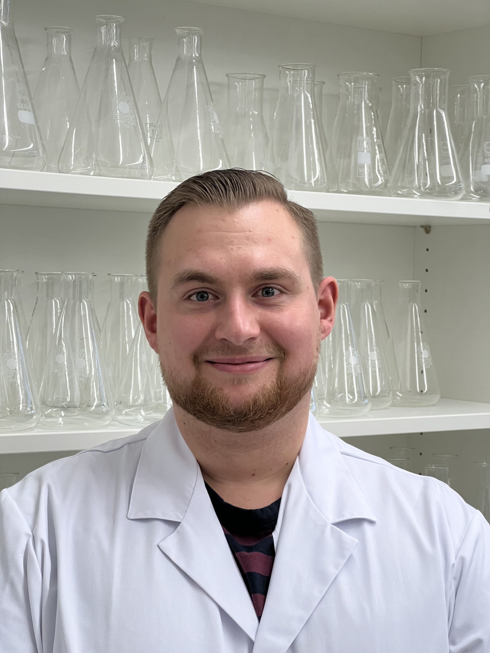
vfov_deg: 25.3
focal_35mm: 77
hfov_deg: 19.1
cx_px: 245
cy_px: 326
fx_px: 1453
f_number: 2.8
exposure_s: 1/100
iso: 125
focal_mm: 9
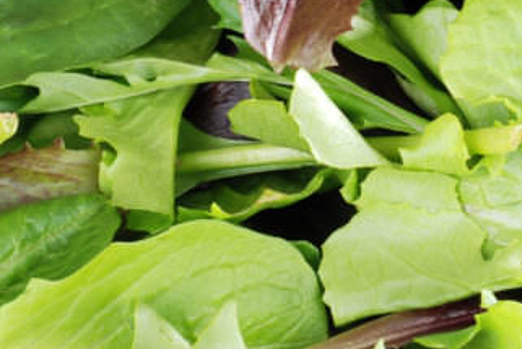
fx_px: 5488
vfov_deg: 3.6
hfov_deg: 5.4
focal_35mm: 378
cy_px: 26
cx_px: 302
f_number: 22
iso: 100
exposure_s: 1/200
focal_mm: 90
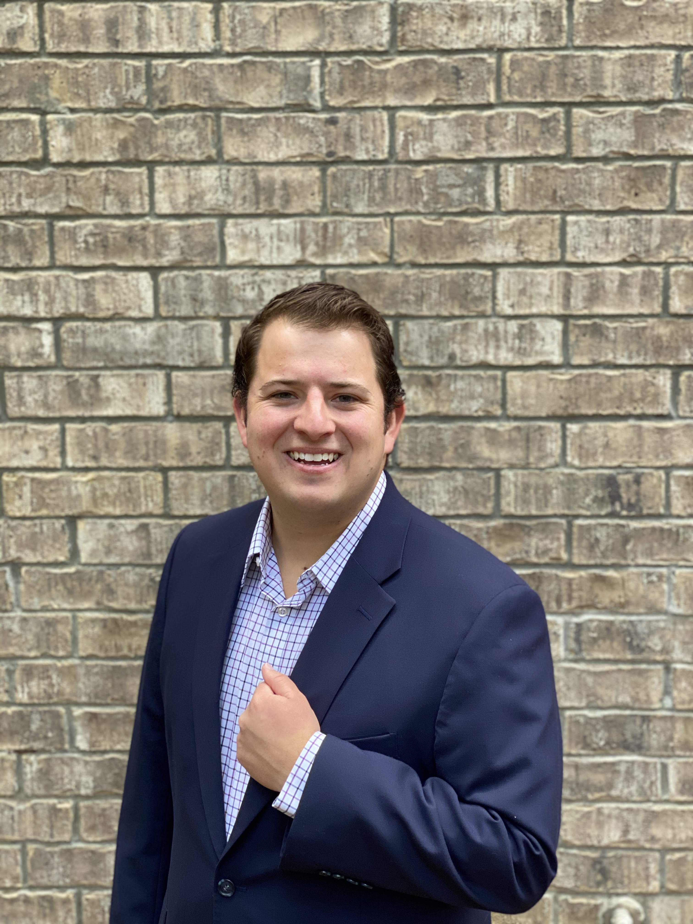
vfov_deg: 36.8
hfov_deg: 28.0
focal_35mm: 52
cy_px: 462
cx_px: 346
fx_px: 1388
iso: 100
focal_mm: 6
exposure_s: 1/122
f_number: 2
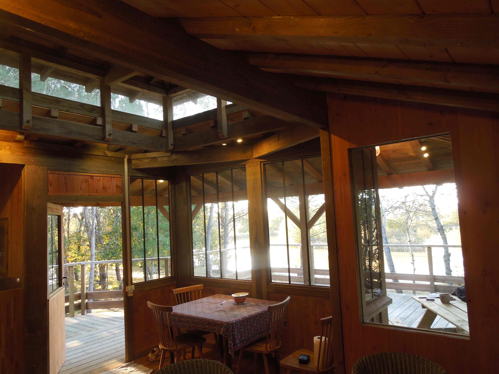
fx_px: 360
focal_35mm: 25
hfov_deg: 69.4
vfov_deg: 54.9
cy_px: 187
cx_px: 250
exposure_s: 1/30
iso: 220
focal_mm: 4.5
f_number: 3.3
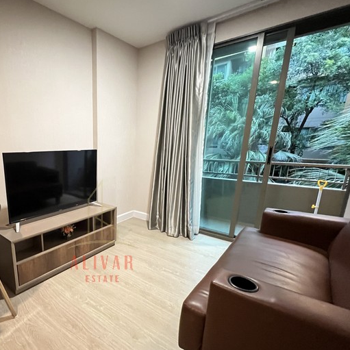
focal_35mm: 18
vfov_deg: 80.3
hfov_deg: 76.8
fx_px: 206
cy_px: 198
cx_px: 103
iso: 1000
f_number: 1.8
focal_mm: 1.57
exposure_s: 1/33
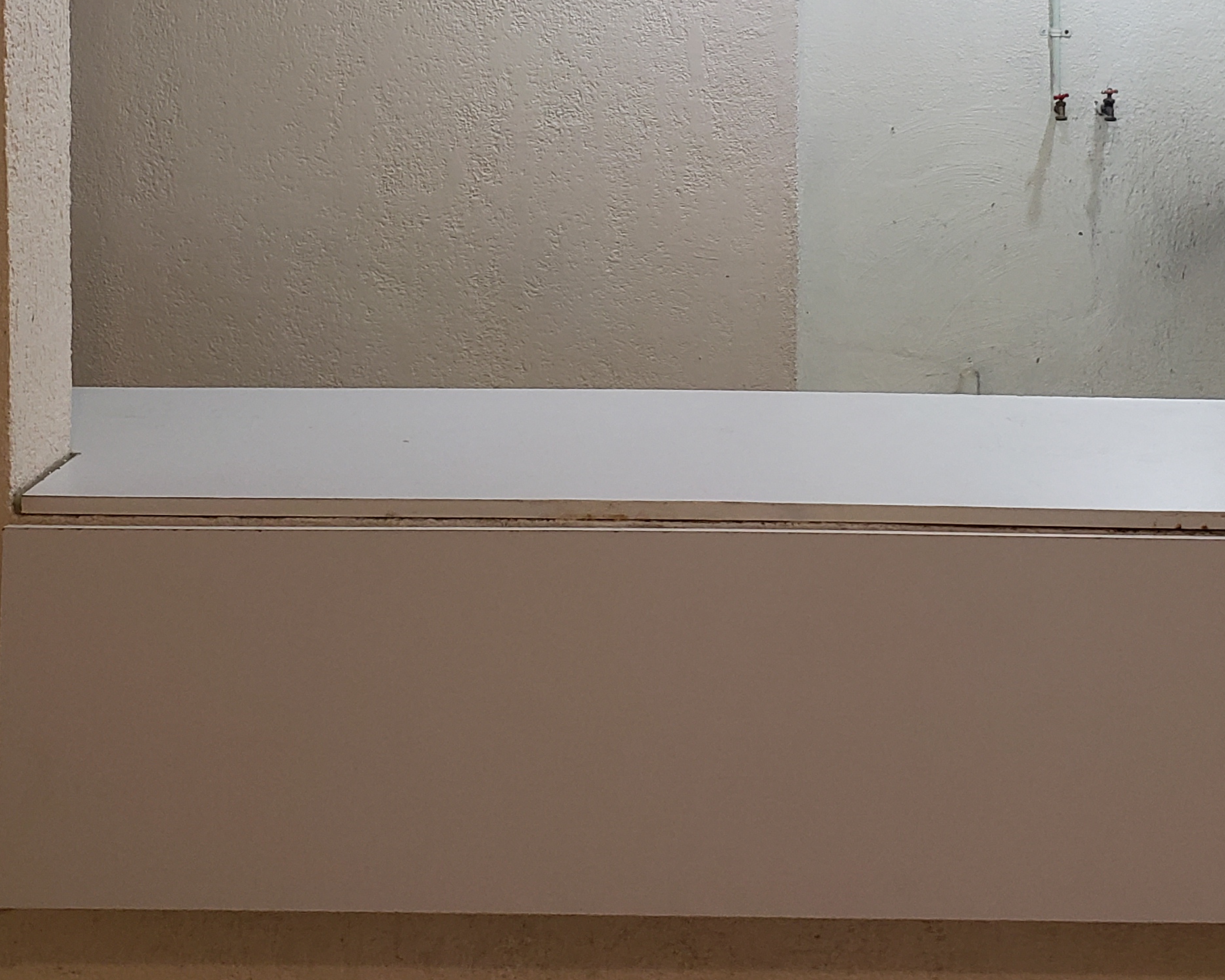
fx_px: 1994
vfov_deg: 26.6
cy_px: 86
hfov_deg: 34.1
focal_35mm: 55
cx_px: 726
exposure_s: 1/60
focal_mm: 4.3
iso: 200
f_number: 2.4
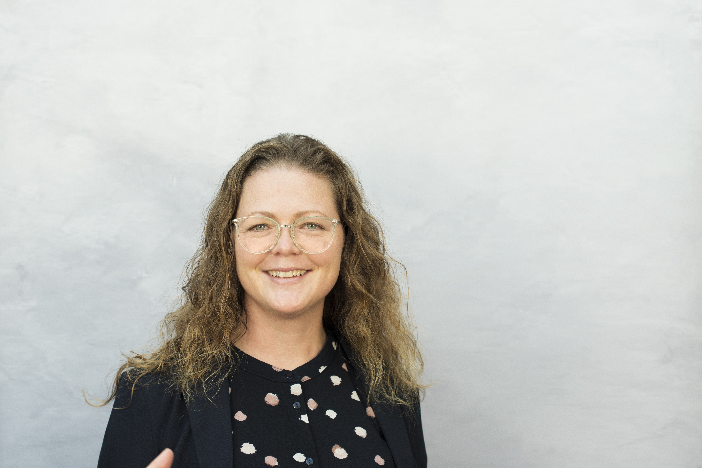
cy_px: 234
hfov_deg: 27.0
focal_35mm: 75
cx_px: 351
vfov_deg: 18.2
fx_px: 1462
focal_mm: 50
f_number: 3.5
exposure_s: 1/200
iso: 400
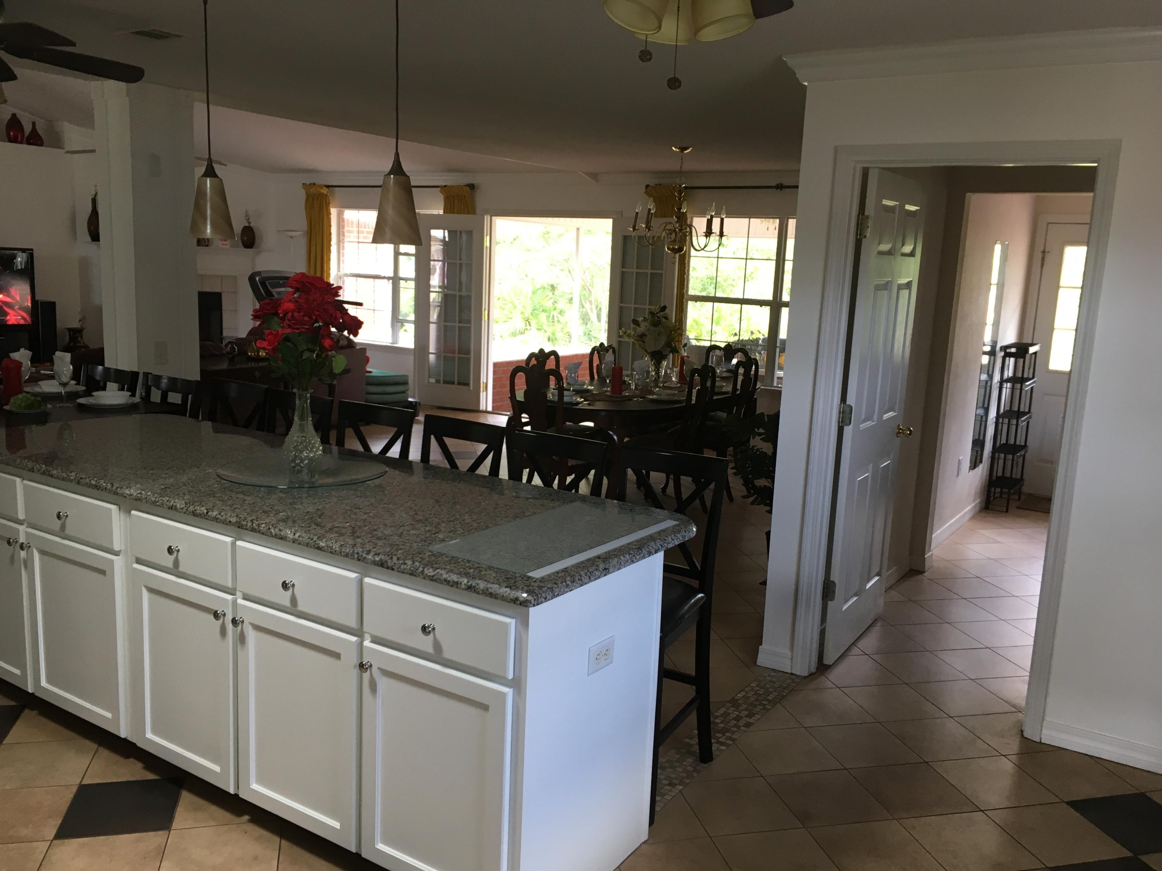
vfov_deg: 48.2
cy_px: 436
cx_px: 581
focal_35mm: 29
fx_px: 973
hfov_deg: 61.7
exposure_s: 1/30
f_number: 2.2
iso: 64
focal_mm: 4.15
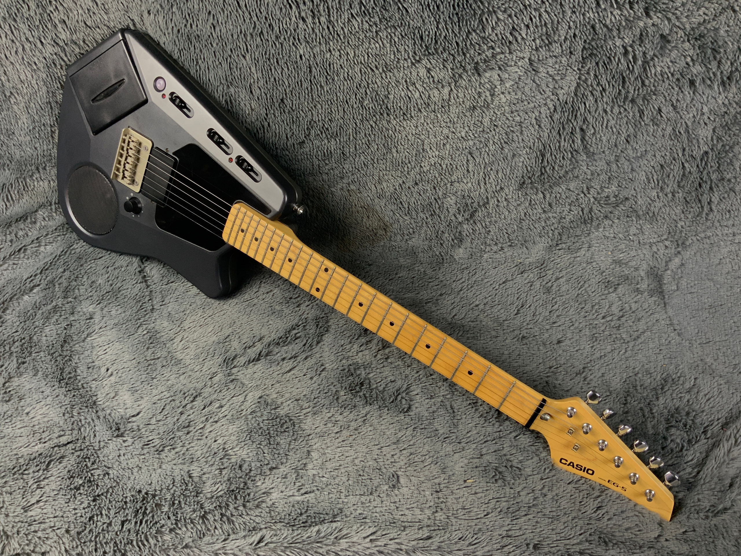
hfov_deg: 61.7
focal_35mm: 29
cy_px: 278
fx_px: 621
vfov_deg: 48.2
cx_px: 370
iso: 80
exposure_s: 1/60
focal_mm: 3
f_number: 1.8
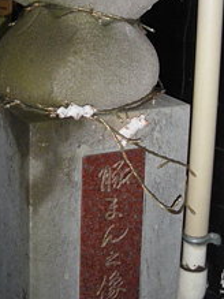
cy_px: 39
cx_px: 96
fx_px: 639
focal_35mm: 74
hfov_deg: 19.9
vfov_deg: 25.6
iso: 400
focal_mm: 6.3
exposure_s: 1/50
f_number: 3.5
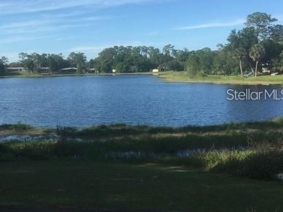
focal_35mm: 45
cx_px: 71
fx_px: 368
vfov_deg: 32.2
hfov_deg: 40.9
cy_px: 94
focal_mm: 4.15
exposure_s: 1/1054
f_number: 2.2
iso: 25
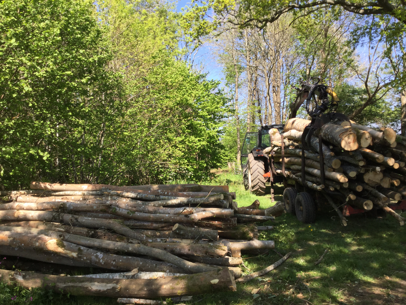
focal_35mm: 31
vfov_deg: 45.4
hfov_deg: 58.4
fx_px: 364
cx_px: 203
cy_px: 152
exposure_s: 1/445
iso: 25
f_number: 2.4
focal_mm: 3.3
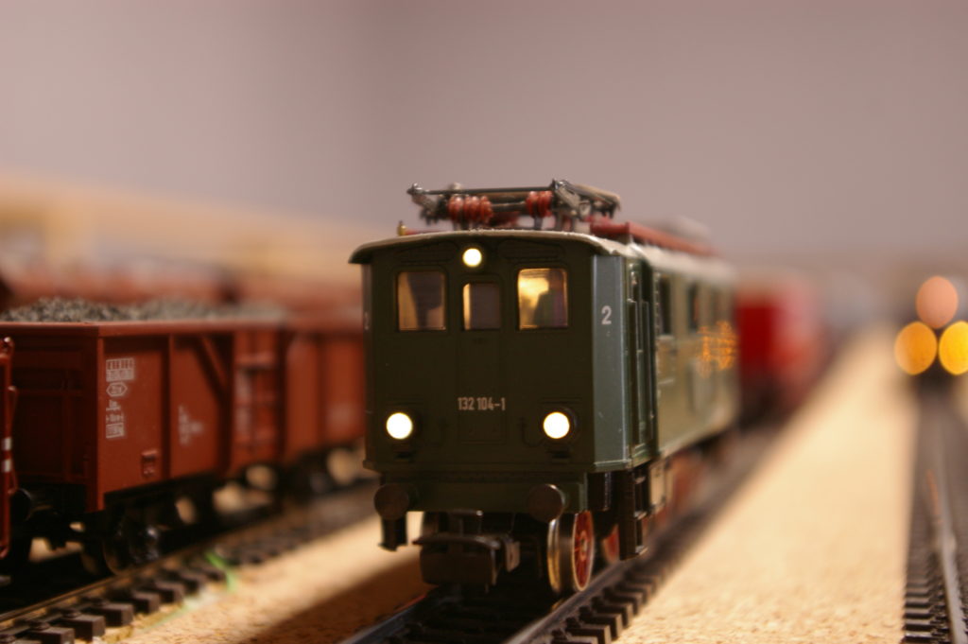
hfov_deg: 33.4
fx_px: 1612
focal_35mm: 60
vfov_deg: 22.6
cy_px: 322
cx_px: 484
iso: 400
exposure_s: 1/8
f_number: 4.5
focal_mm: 40
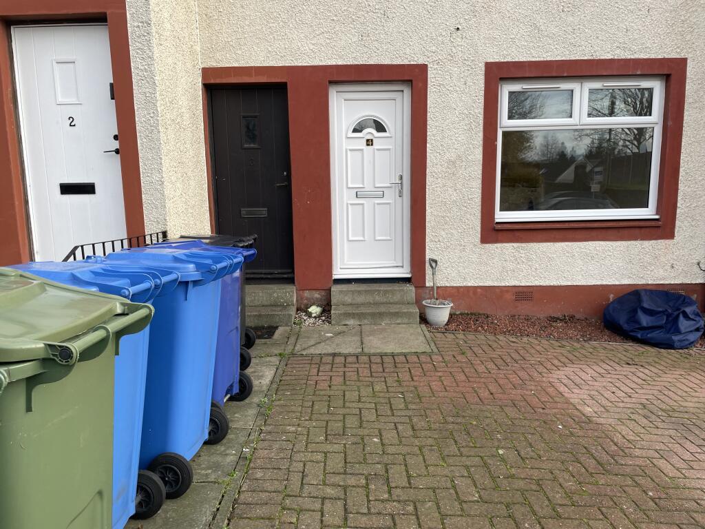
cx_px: 352
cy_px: 264
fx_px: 530
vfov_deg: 53.1
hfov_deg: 67.3
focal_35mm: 26
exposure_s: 1/127
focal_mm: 4.2
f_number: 1.6
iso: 32
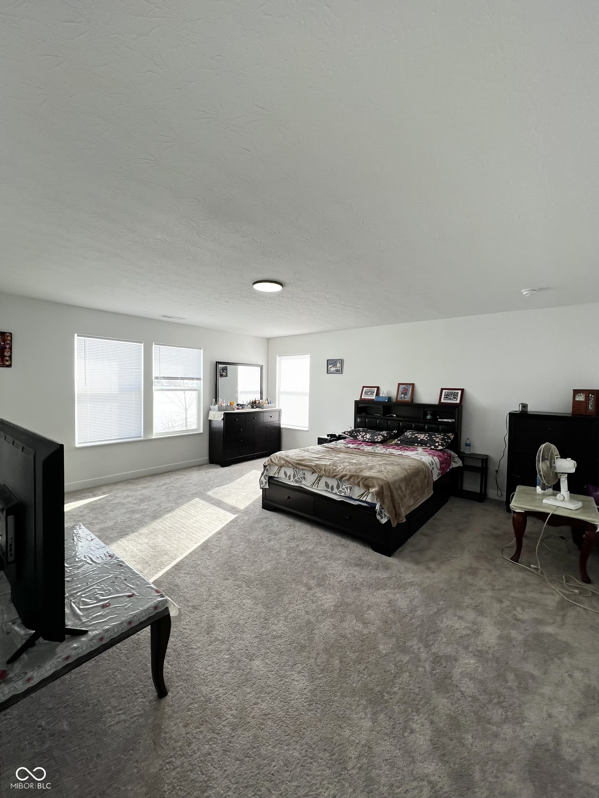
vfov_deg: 106.2
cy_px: 399
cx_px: 300
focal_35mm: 13
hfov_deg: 89.9
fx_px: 300
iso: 32
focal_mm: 1.57
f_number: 1.8
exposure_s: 1/148
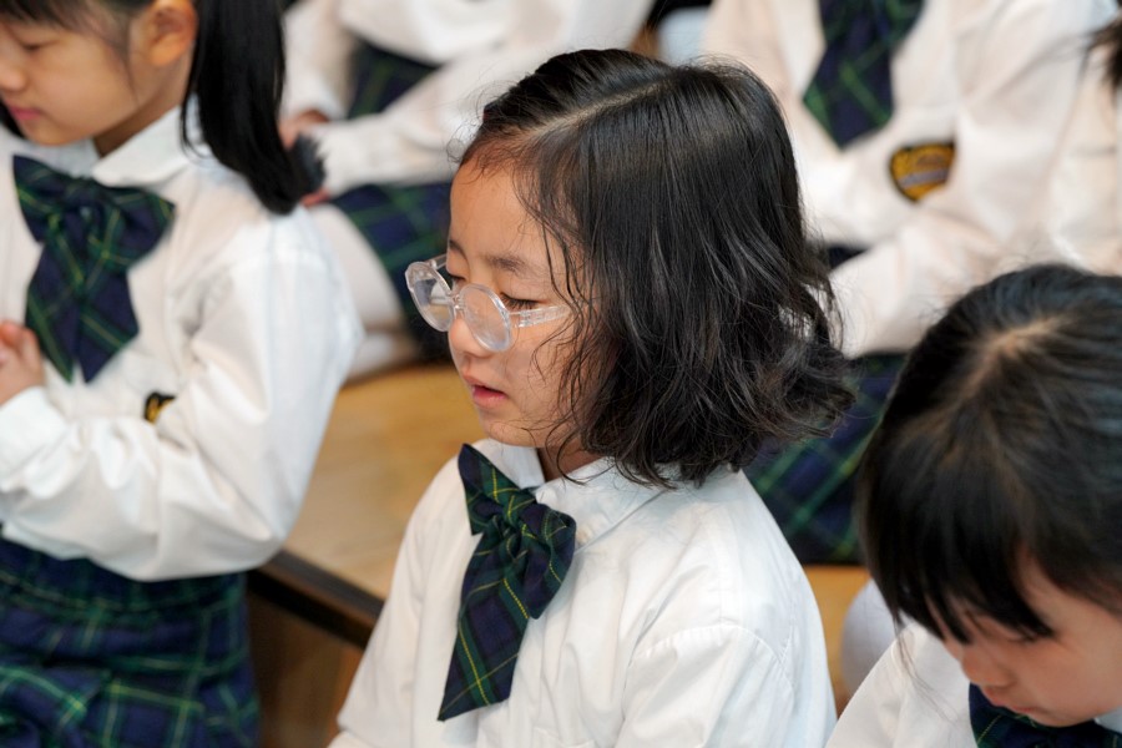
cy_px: 374
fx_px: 3397
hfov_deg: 18.8
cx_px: 561
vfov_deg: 12.6
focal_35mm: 109
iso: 2000
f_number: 4
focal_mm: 109
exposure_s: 1/160
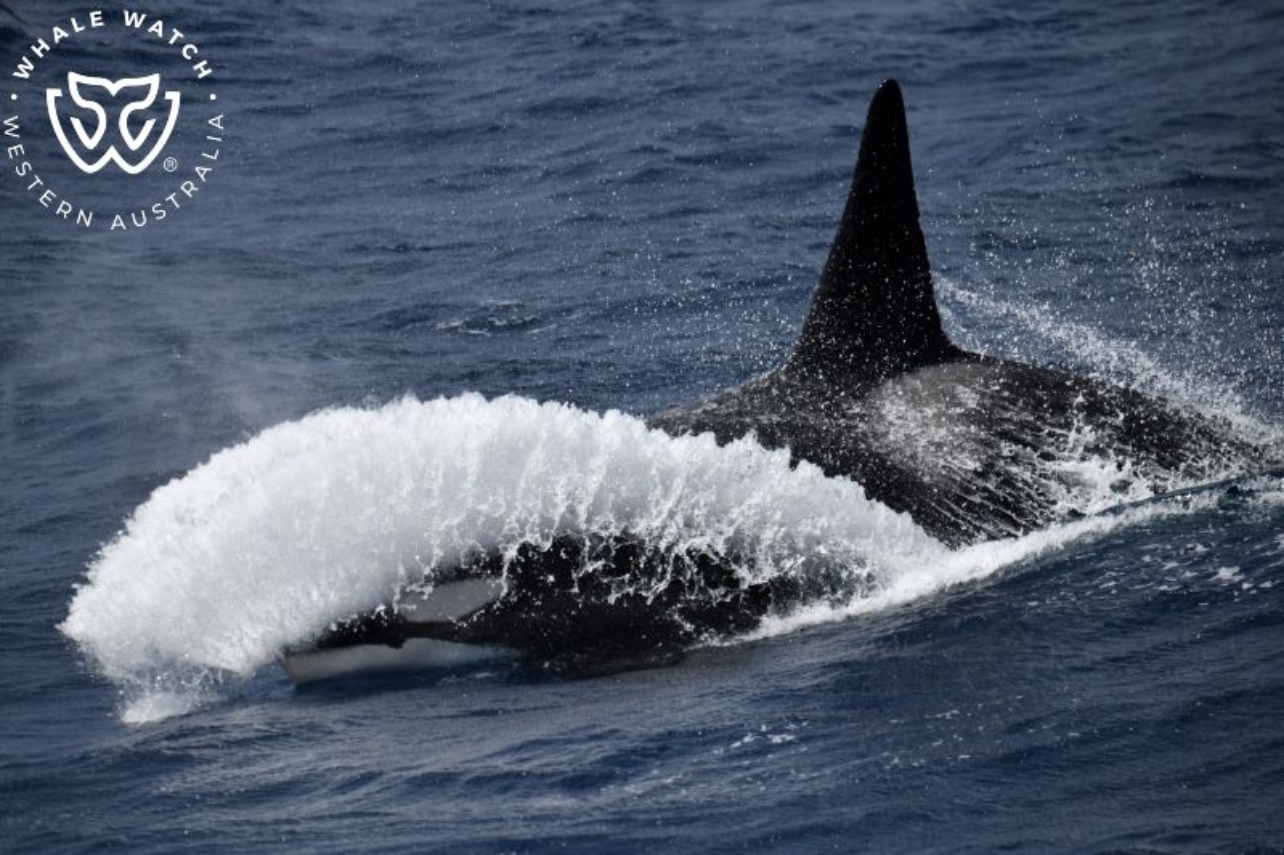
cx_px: 642
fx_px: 13550
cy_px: 428
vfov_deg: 3.6
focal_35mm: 380
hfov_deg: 5.4
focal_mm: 380
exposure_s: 1/8000
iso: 500
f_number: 6
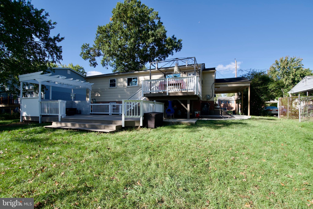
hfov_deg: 100.4
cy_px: 104
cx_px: 156
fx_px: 130
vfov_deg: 77.3
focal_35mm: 15
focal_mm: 10
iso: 100
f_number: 7.1
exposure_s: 1/250
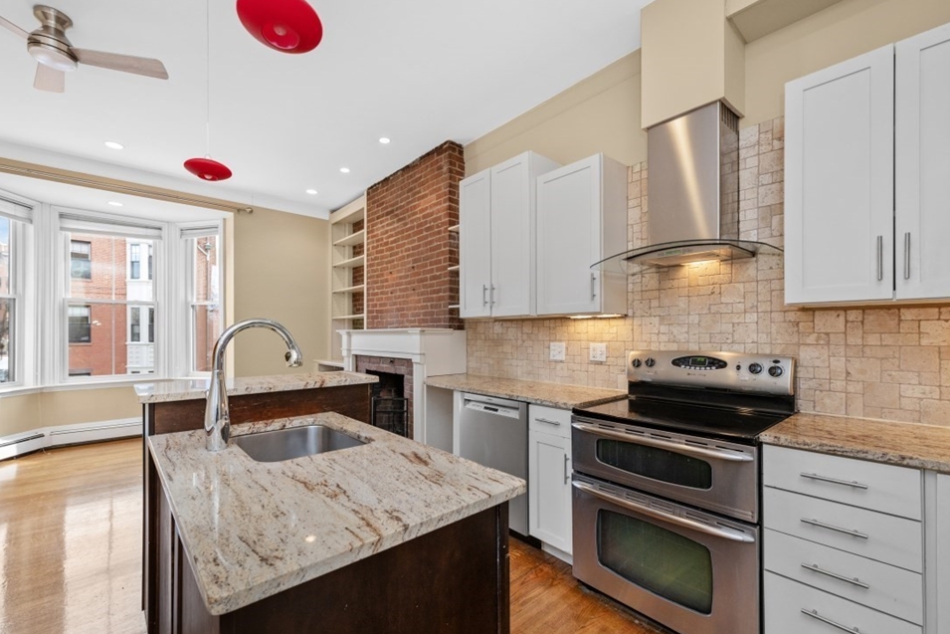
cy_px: 326
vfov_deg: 77.3
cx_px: 450
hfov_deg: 100.3
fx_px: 396
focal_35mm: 15
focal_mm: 14
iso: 800
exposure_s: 1/100
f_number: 5.6
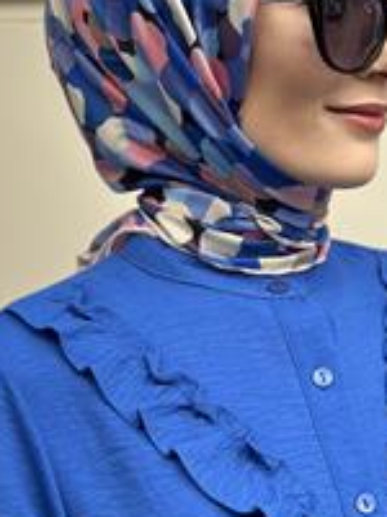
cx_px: 248
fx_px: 1476
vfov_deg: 19.8
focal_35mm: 99
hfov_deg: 14.9
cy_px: 301
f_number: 1.78
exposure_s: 1/642
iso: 80
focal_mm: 6.86
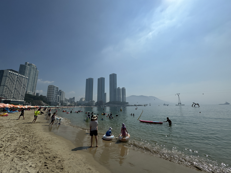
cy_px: 86
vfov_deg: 85.7
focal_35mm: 14
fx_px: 93
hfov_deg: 102.1
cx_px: 116
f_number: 2.2
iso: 32
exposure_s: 1/5650
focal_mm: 2.22
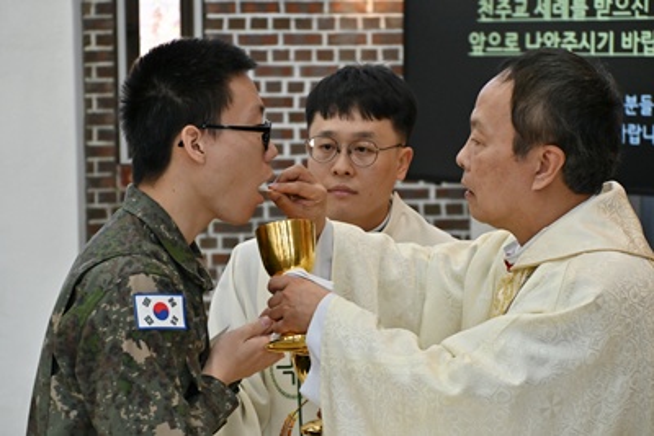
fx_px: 1963
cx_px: 327
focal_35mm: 108
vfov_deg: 12.7
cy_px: 218
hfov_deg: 18.9
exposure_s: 1/125
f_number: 5.3
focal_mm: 72
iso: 500
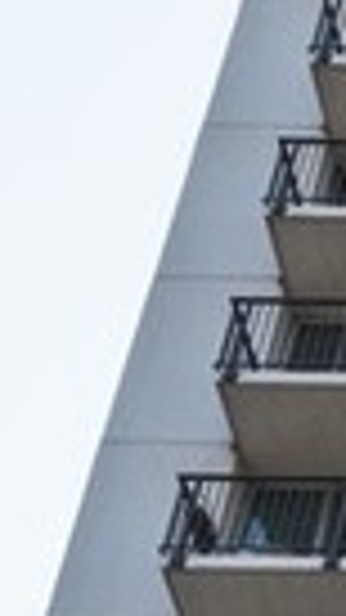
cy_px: 931
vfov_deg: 11.1
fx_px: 3036
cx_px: 1260
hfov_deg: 5.8
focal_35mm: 186
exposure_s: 1/500
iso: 200
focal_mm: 15
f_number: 11
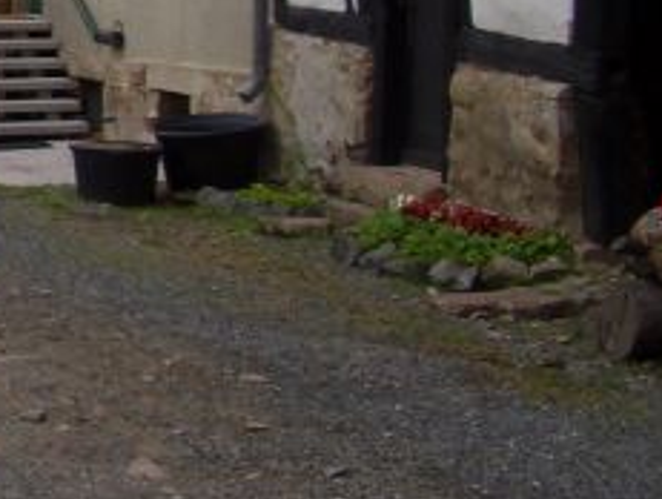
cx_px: -407
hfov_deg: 14.8
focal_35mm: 121
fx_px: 2318
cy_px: -172
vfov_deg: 11.9
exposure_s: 1/200
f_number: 4.3
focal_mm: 5.8
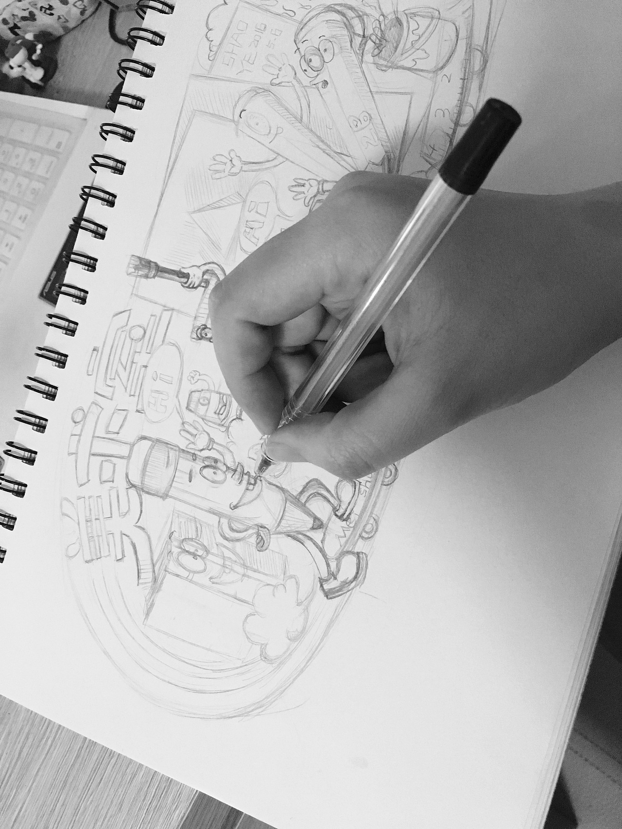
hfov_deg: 48.2
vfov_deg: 61.7
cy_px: 414
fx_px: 695
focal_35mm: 29
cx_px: 311
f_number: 2.2
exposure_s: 1/17
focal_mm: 4.15
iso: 250
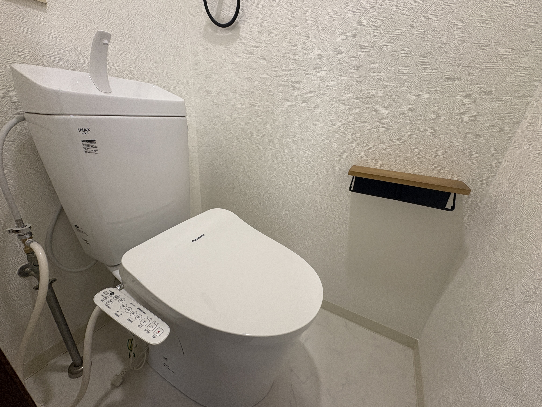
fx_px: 219
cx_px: 271
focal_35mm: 14
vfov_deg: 85.7
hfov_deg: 102.1
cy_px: 204
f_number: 2.2
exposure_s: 1/60
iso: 125
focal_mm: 2.22
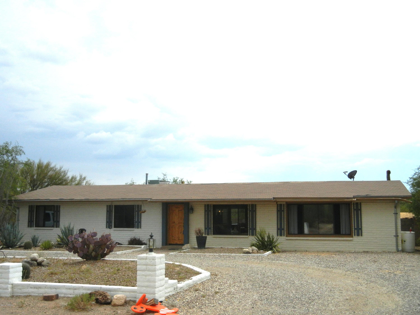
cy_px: 158
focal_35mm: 39
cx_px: 210
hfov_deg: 47.9
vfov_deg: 36.8
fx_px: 473
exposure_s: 1/1064
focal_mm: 7.1
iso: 230
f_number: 7.4
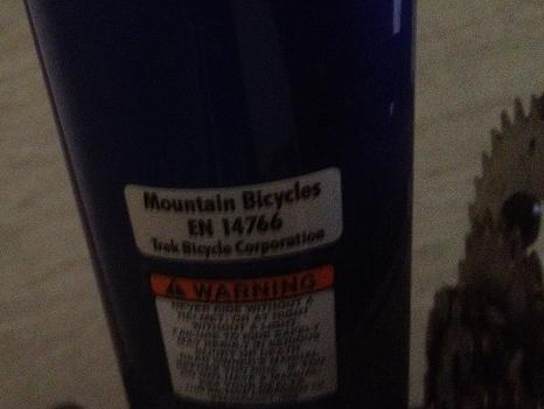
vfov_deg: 29.7
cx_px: 185
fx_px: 770
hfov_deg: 38.5
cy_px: 223
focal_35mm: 49
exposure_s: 1/15
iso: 800
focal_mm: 4.28
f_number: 2.4
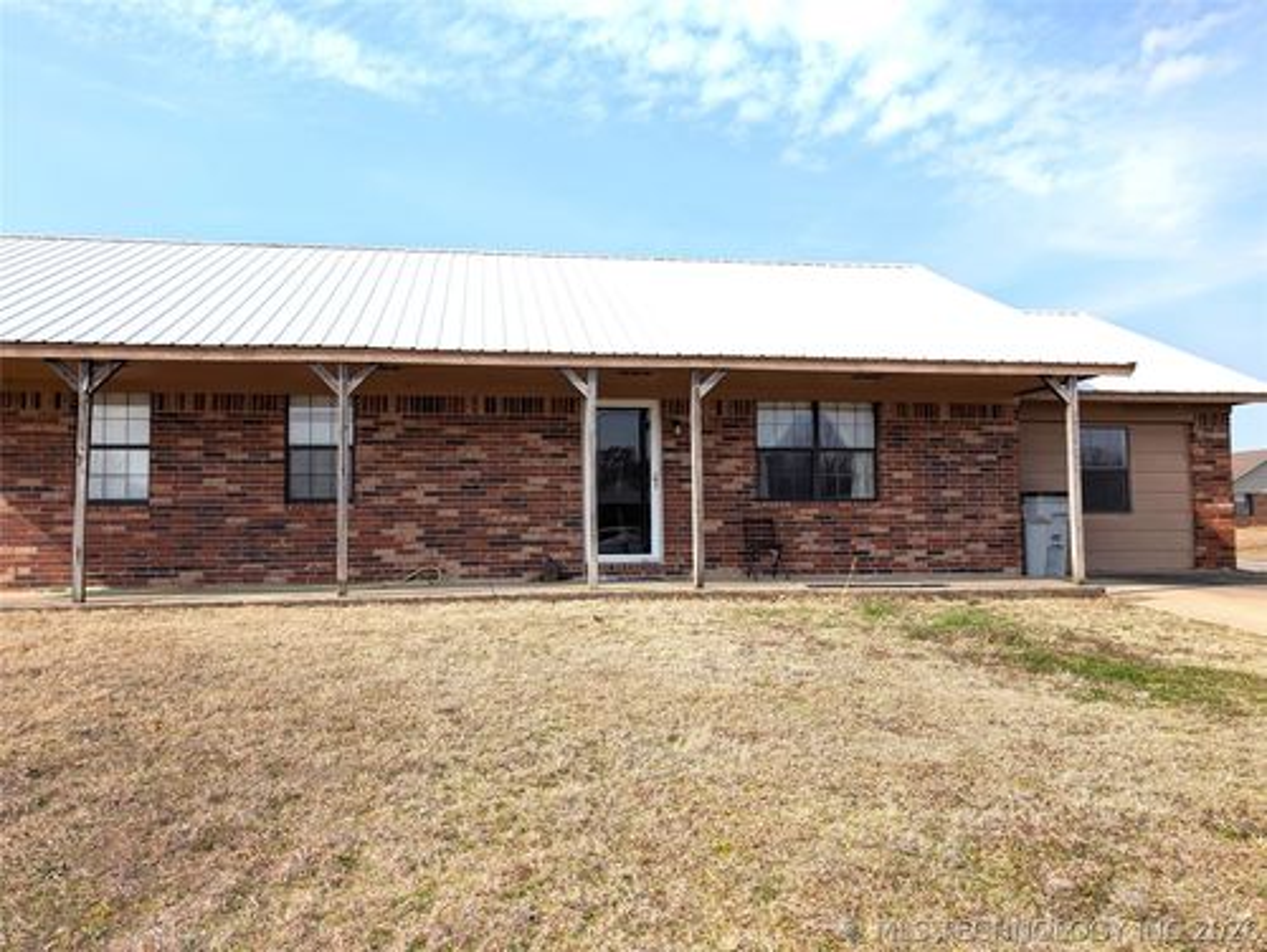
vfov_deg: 56.9
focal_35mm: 24
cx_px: 634
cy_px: 476
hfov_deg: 71.5
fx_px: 879
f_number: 1.68
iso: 21
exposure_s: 1/1558
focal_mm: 6.9
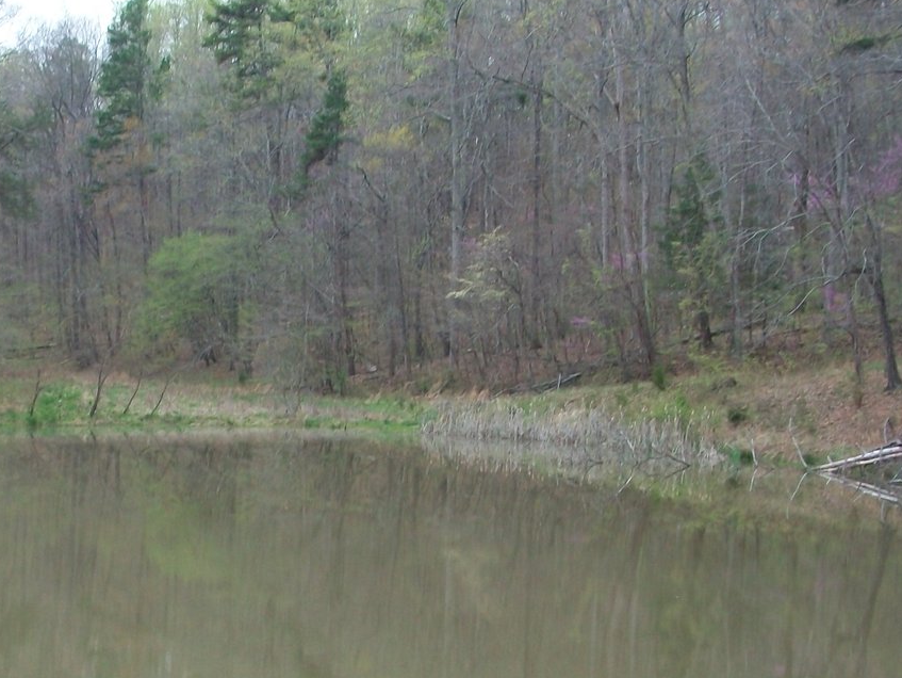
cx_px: 153
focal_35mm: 75
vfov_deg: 19.5
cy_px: 534
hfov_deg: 25.4
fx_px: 1955
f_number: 3.2
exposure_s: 1/100
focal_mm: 7.1
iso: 80
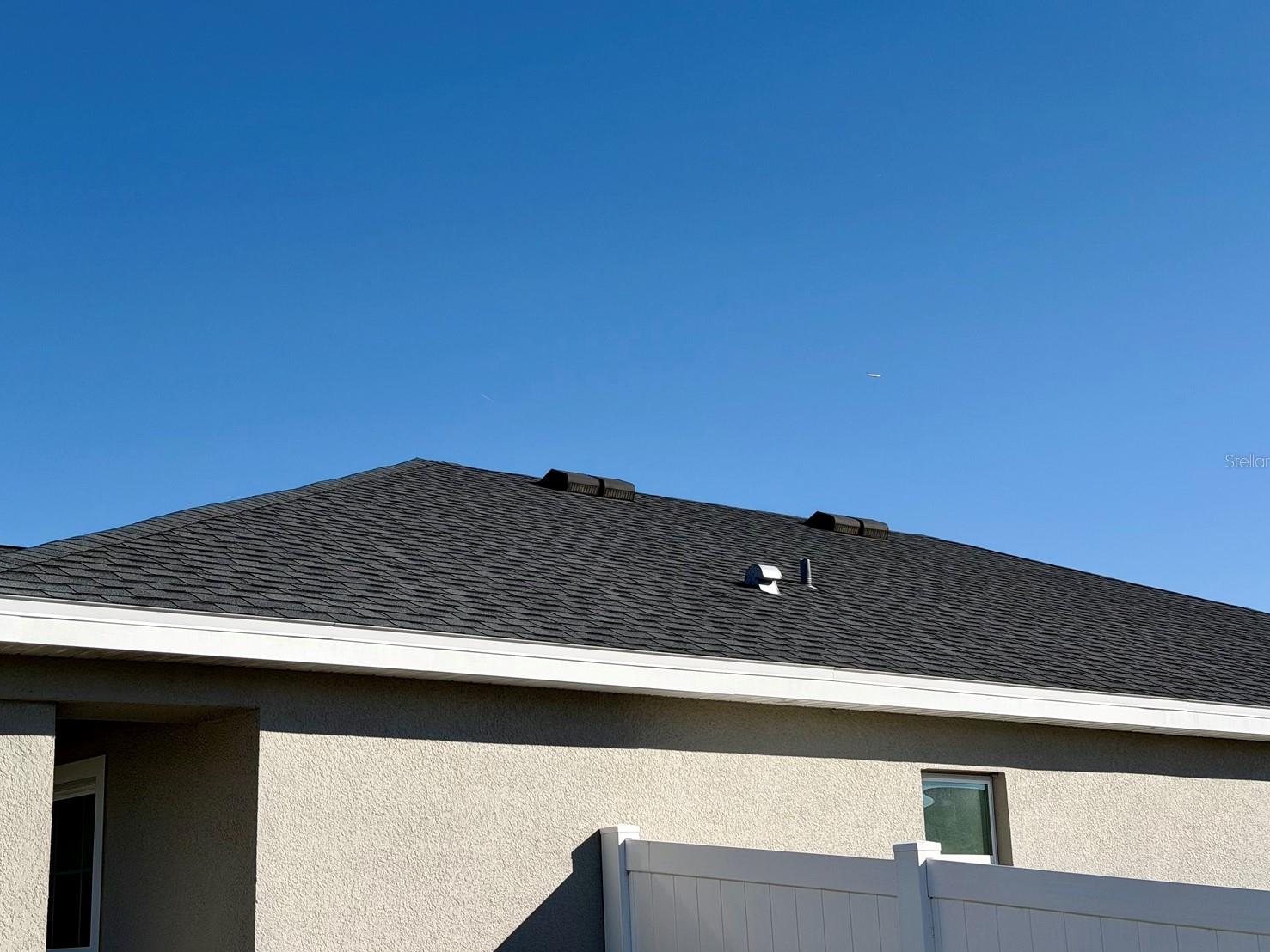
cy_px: 461
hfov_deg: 36.8
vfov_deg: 28.0
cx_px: 618
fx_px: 1908
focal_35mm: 52
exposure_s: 1/6024
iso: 64
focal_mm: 6.76
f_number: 1.78
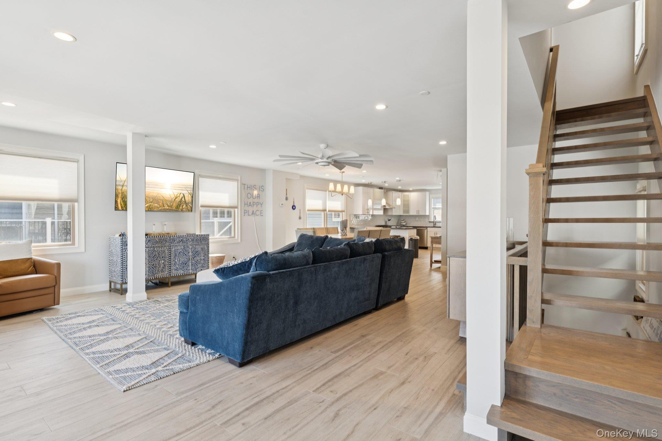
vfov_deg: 70.4
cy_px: 220
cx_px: 331
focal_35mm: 17
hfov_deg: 93.3
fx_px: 313
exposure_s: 1/5
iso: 125
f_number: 9
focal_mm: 17
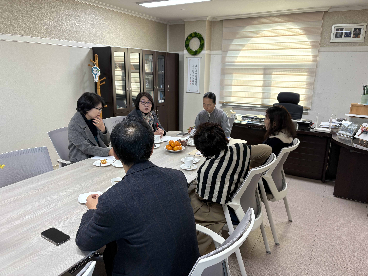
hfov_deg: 67.3
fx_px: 276
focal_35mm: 26
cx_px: 184
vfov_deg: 53.1
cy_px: 138
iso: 125
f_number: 1.6
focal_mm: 5.96
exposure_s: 1/120
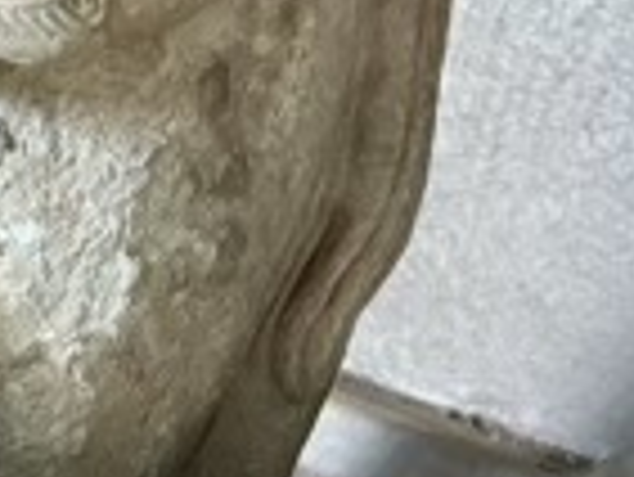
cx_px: -121
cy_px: 362
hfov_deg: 14.8
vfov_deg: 11.5
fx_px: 2365
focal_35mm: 129
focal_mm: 5.96
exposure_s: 1/60
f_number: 1.6
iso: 320
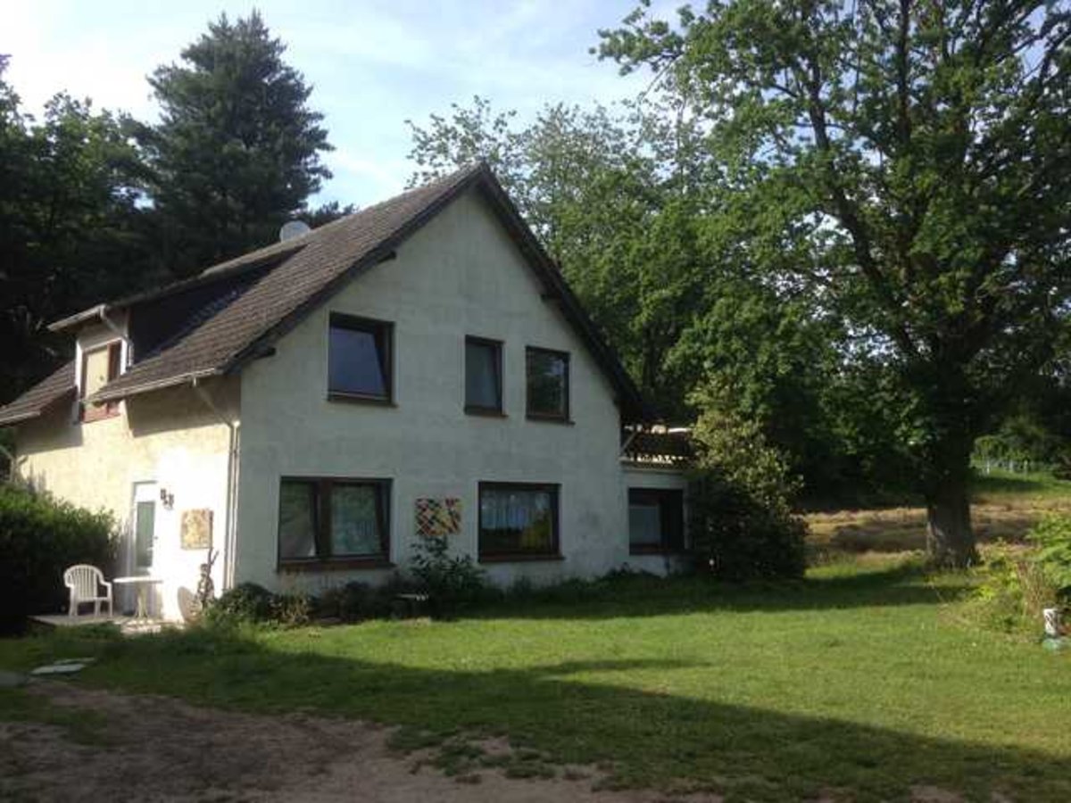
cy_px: 402
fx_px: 1021
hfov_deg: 55.4
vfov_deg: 42.9
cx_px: 536
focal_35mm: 33
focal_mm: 4.12
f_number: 2.4
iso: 50
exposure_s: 1/630
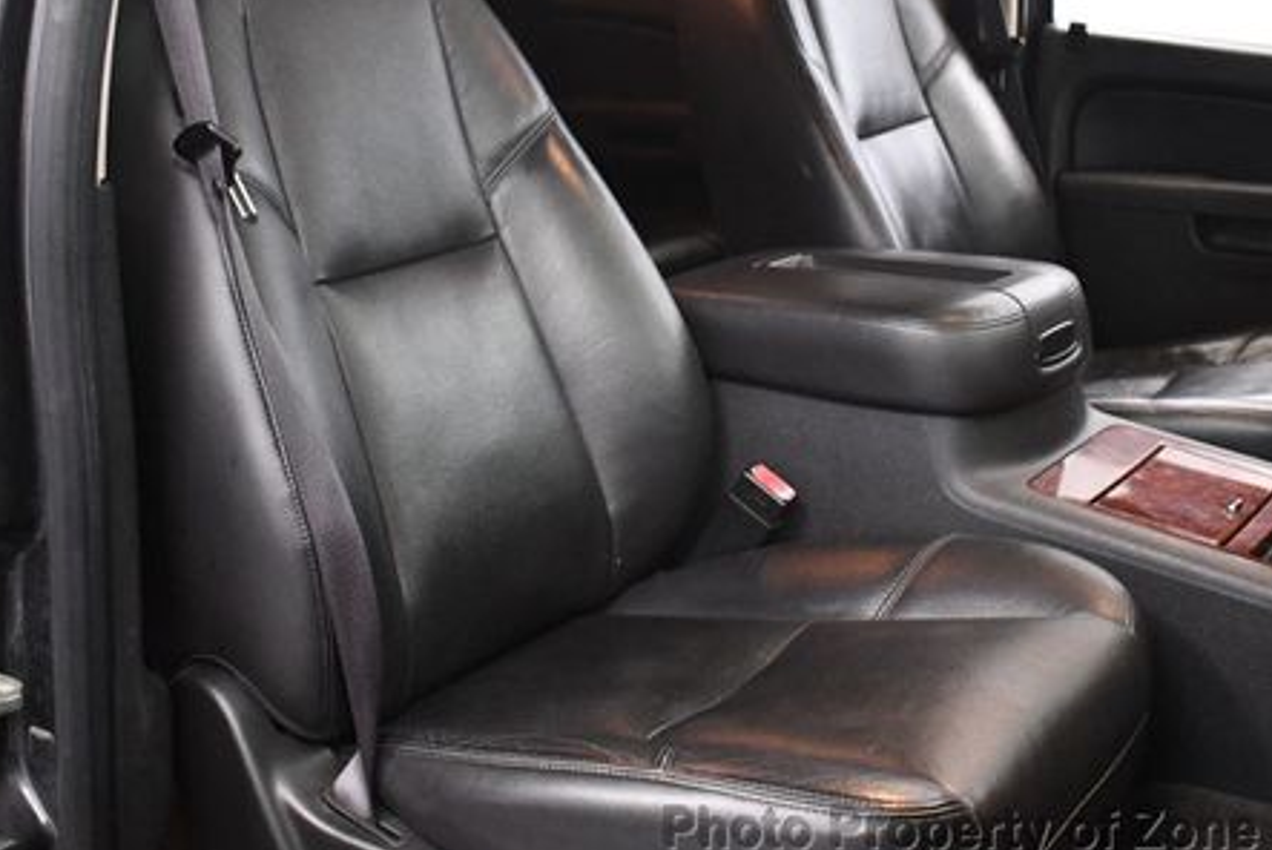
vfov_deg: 25.9
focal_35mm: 52
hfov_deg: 38.2
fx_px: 1838
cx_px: 629
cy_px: 270
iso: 3200
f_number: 3.5
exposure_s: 1/100
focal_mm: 18
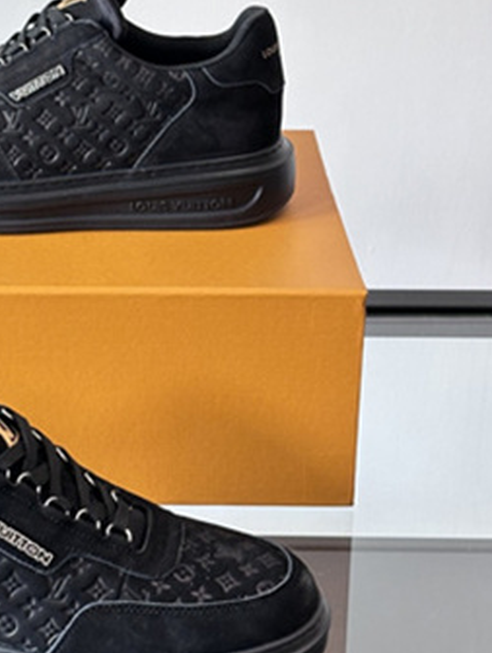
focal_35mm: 95
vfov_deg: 20.5
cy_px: 209
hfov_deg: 15.4
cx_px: 54
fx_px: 1796
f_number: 1.78
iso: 80
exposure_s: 1/103
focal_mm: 6.86
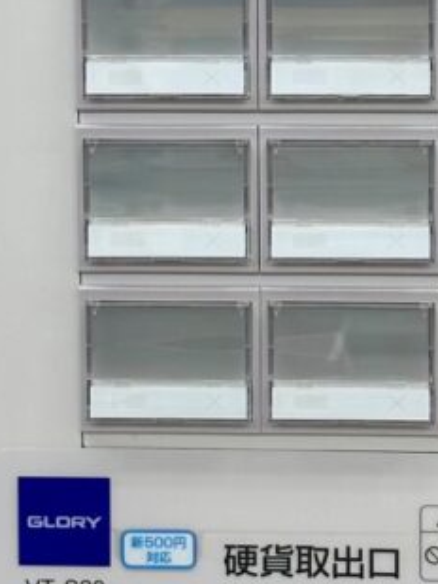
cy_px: -51
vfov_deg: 12.2
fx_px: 2681
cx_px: 308
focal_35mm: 159
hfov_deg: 9.3
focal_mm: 6.86
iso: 80
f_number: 1.78
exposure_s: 1/100
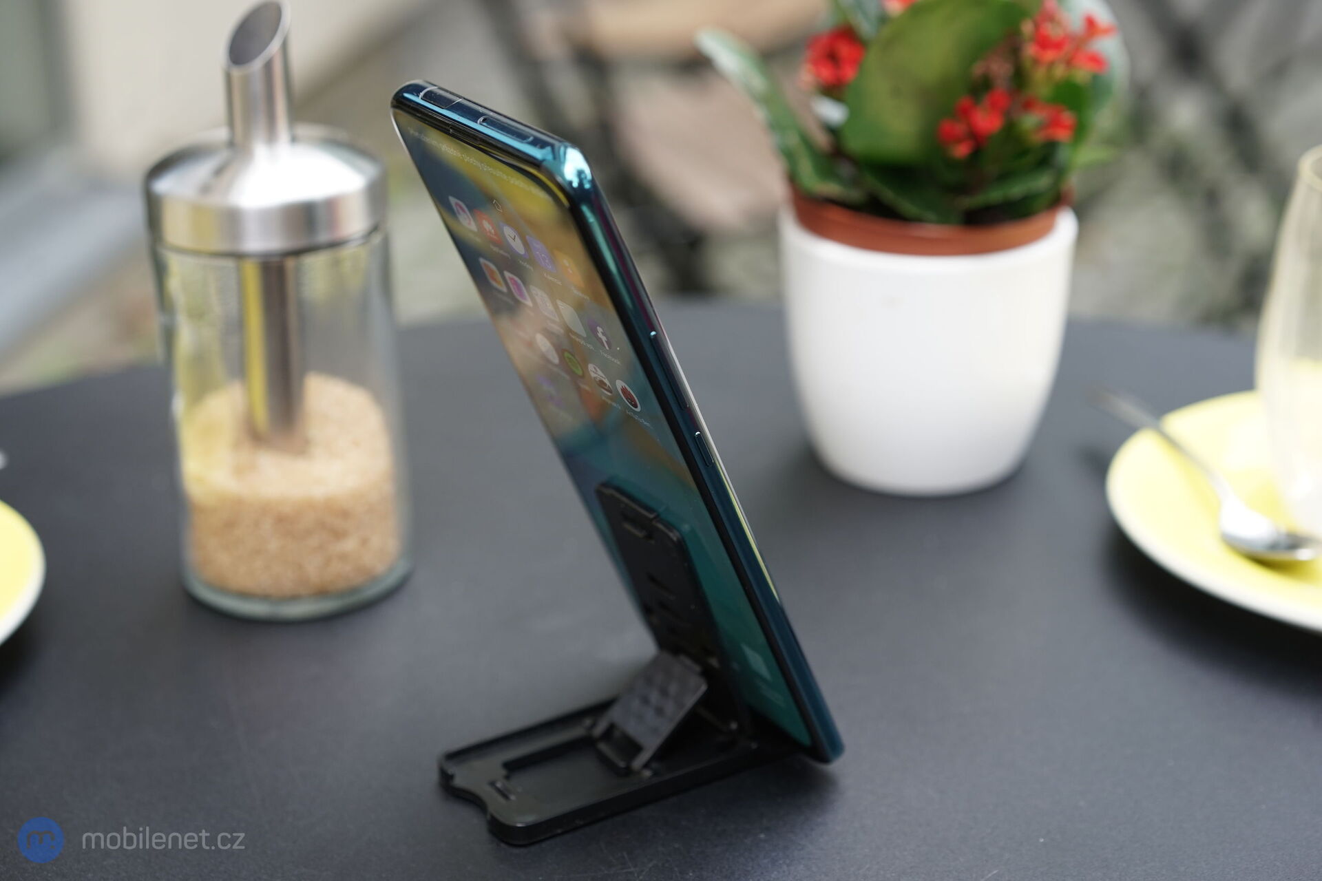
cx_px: 661
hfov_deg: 36.2
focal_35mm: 55
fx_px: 2020
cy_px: 440
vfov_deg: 24.6
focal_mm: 55
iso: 640
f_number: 4.5
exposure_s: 1/125
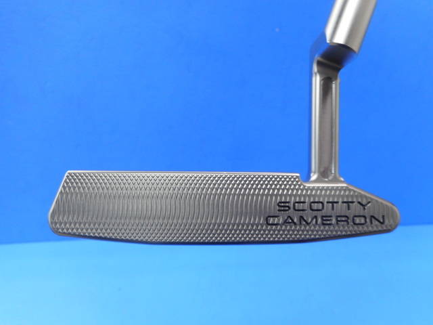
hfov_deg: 69.4
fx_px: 313
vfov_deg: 54.9
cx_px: 216
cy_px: 162
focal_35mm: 25
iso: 160
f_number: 3.7
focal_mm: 4.5
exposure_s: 1/30
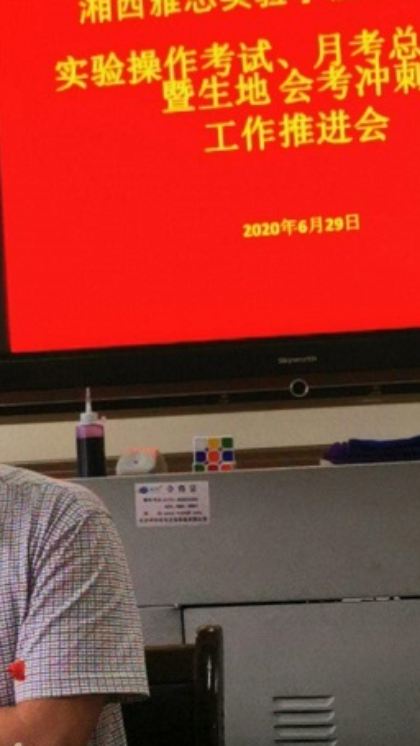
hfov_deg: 8.1
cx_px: -97
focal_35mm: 148
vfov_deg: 14.5
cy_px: 218
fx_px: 2930
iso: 80
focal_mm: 5.58
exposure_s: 1/100
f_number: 1.8
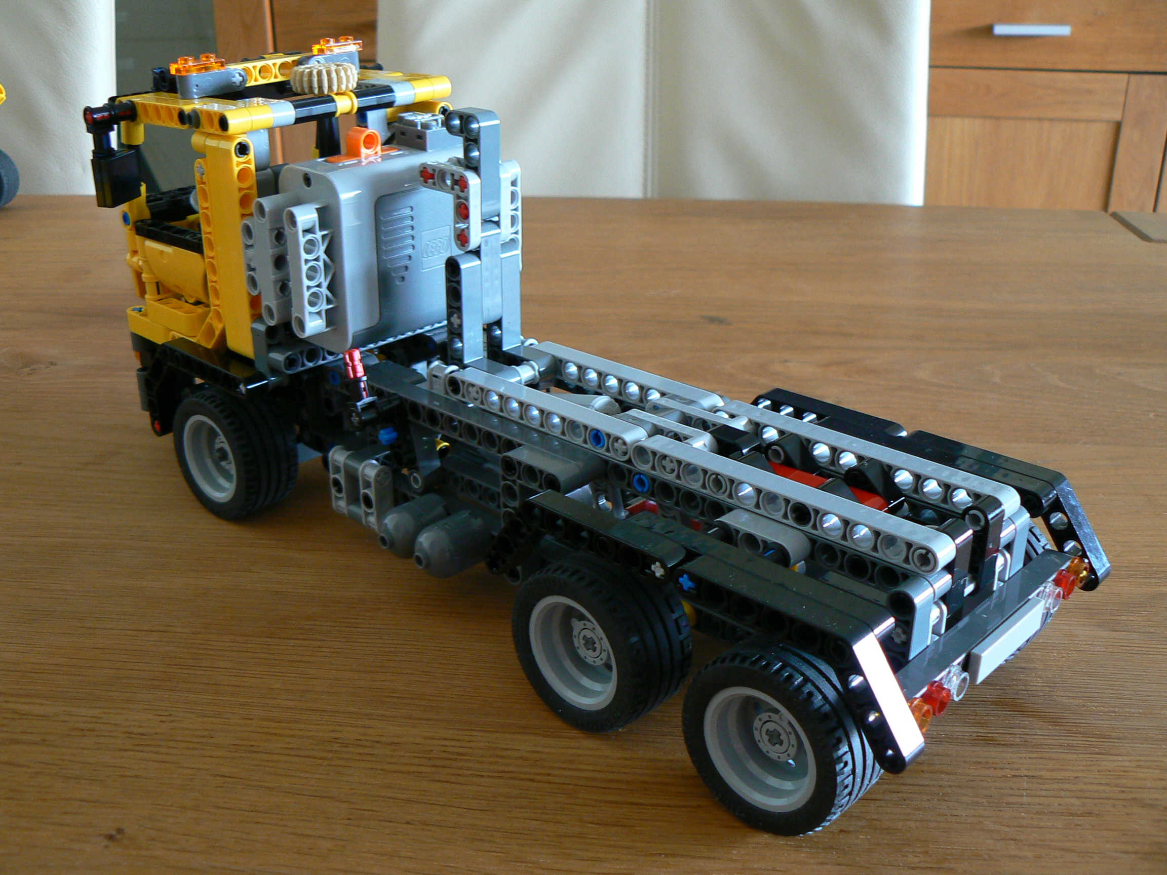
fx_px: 1214
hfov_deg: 51.4
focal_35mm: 36
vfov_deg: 39.7
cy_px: 438
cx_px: 584
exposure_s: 1/8
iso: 100
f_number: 2.8
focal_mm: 6
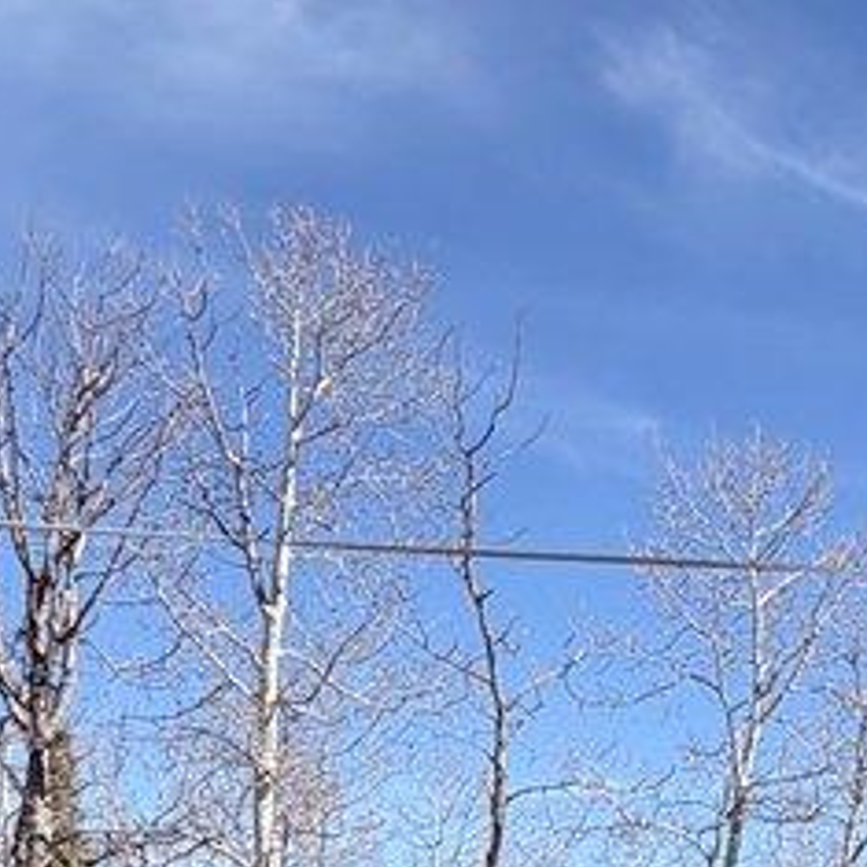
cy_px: 1000
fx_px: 1530
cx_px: 1217
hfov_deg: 25.6
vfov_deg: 28.2
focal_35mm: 54
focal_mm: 2.22
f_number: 2.2
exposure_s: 1/1567
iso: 50
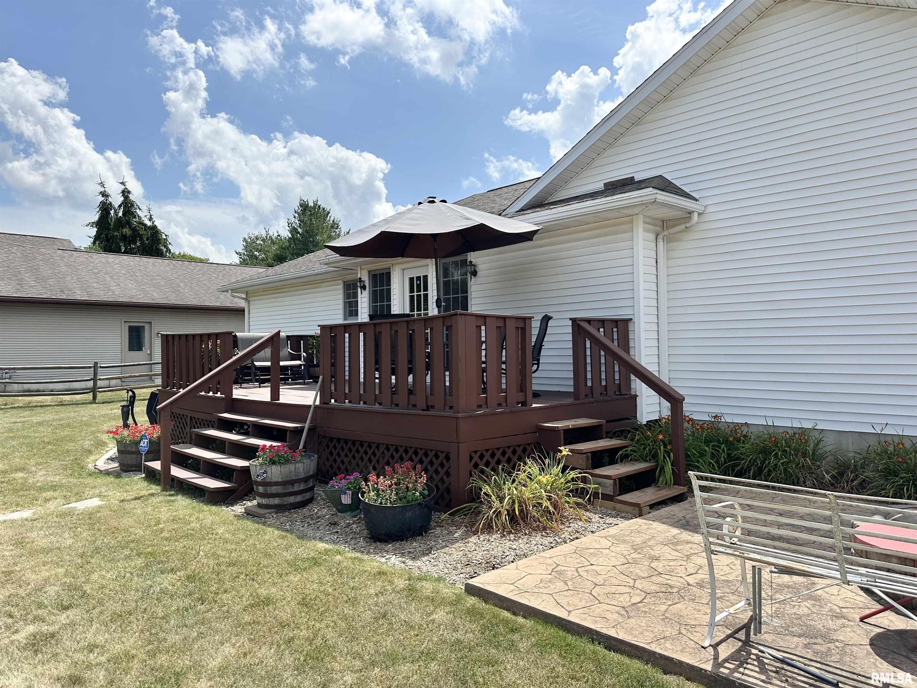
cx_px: 458
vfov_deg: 56.8
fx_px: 636
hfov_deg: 71.6
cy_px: 344
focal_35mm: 24
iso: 80
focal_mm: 6.86
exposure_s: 1/5263
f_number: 1.78
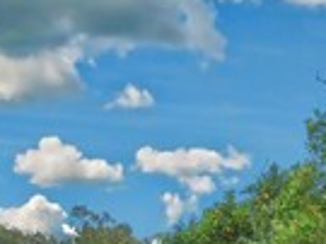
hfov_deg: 20.8
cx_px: 524
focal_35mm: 76
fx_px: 715
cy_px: 353
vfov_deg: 17.6
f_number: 11
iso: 800
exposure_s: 1/200
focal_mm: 8
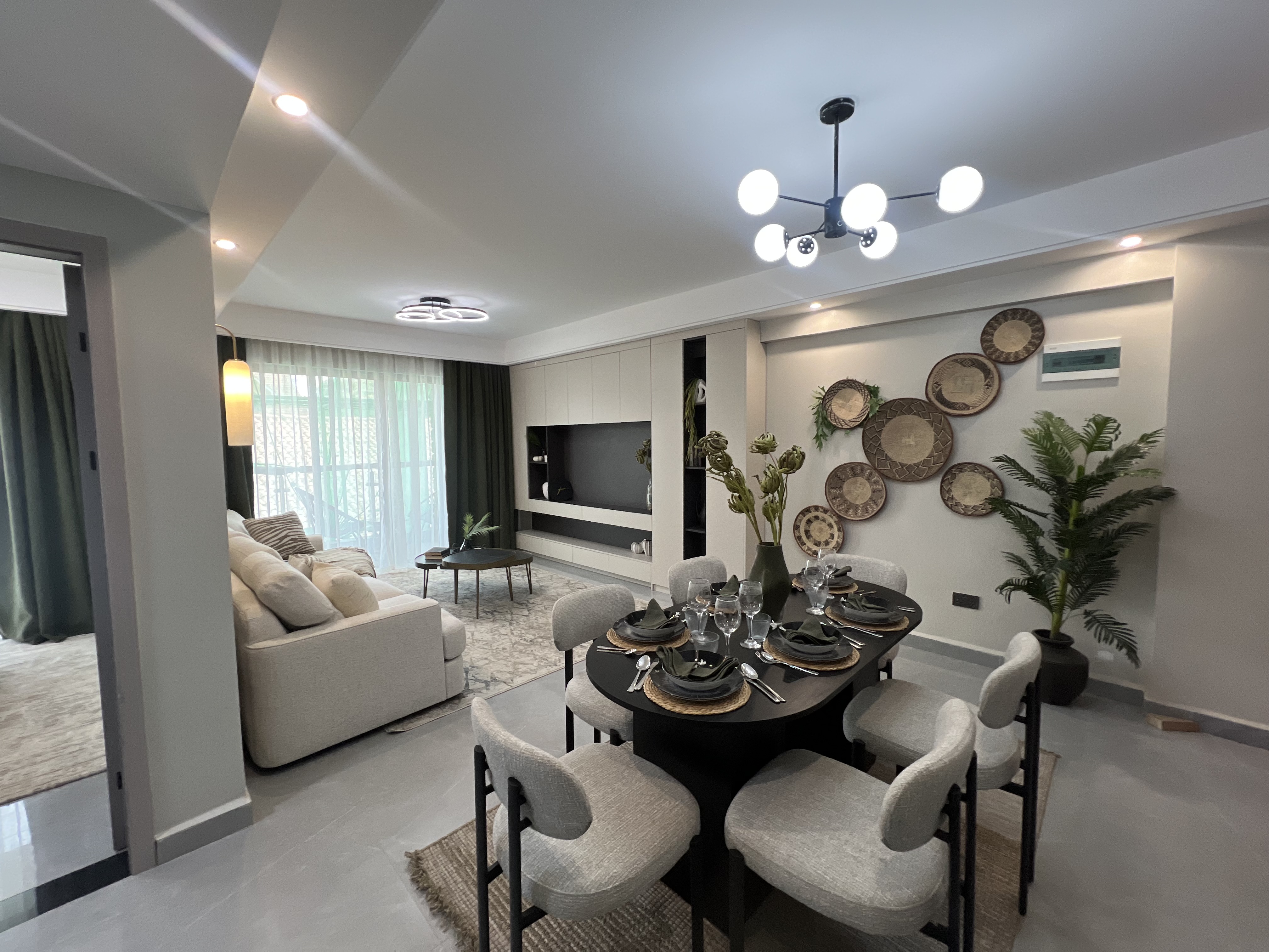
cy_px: 476
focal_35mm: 13
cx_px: 634
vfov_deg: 89.9
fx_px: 477
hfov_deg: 106.2
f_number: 1.8
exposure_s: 1/100
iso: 200
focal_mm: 1.57
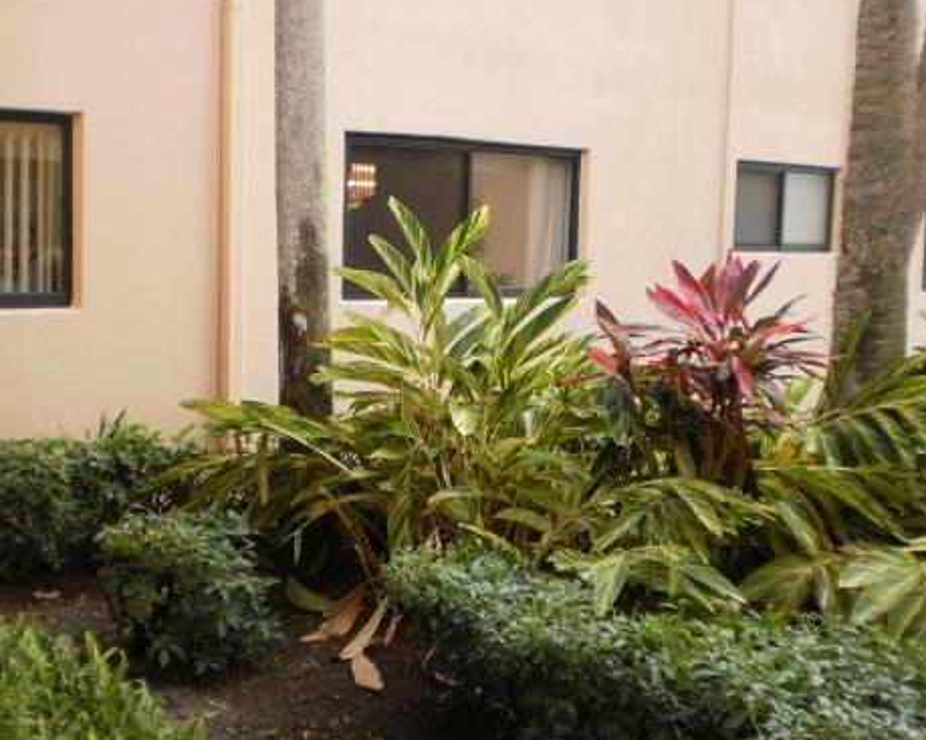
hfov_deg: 38.0
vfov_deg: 30.8
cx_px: 420
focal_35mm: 49
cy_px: 373
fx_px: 1343
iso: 100
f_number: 3.1
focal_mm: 6.3
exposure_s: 1/160
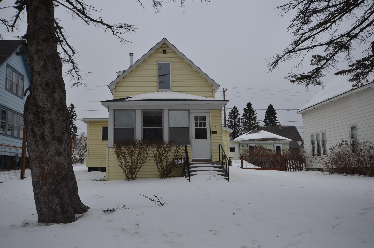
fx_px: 342
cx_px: 187
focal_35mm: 33
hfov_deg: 57.3
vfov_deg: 39.8
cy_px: 124
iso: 180
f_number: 8
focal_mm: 22
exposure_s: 1/250
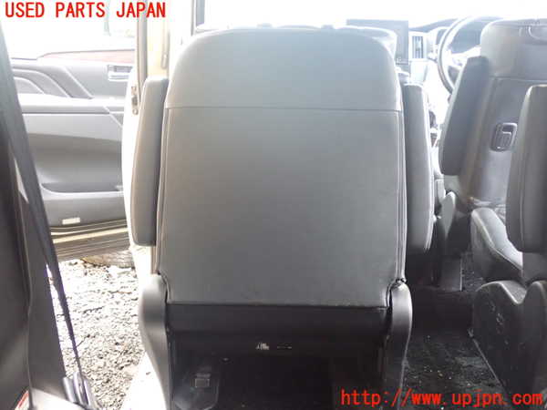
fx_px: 569
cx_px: 274
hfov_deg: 51.4
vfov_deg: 39.7
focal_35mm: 36
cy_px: 205
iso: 800
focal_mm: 6.37
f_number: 2.5
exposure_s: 1/25
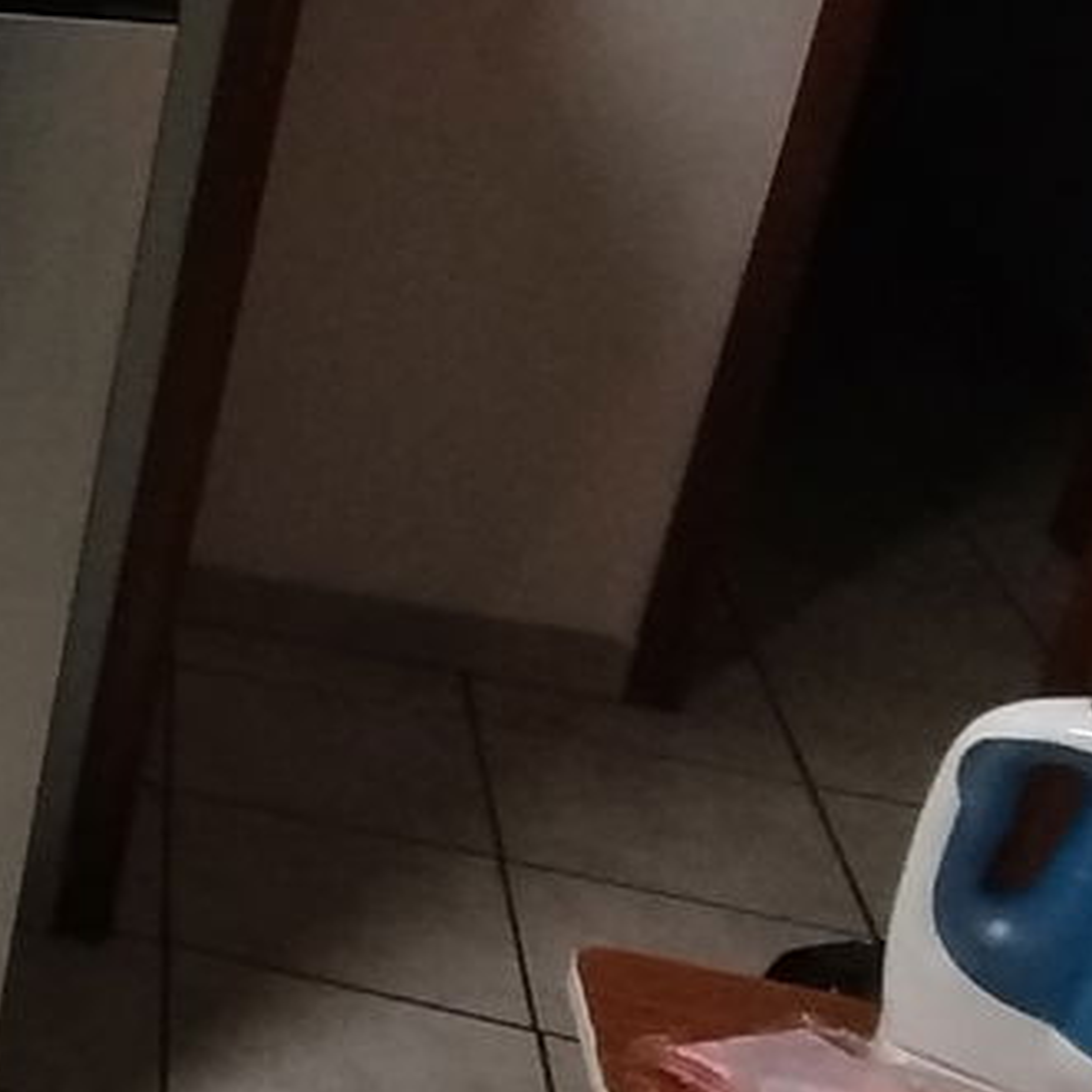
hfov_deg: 17.9
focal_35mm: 64
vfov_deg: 26.7
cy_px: 333
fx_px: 2284
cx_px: -1135
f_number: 2.2
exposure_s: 1/25
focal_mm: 1.65
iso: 320
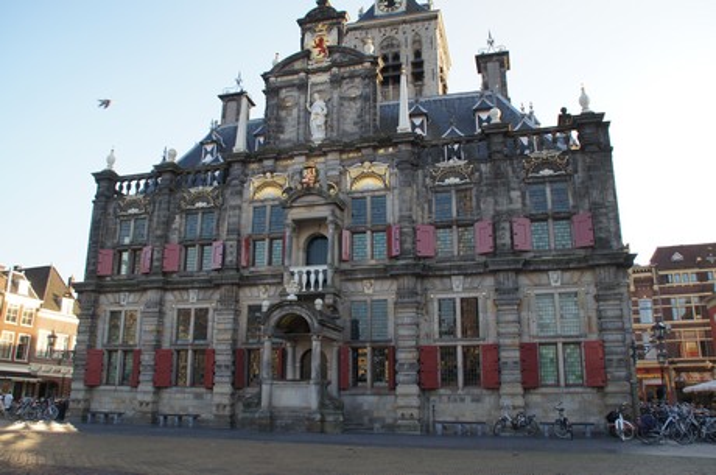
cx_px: 358
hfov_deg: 67.5
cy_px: 238
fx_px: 536
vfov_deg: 47.8
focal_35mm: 27
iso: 100
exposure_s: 1/80
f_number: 5.6
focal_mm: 18
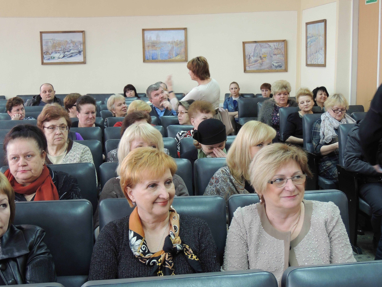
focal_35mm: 50
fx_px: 552
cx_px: 191
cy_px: 144
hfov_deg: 38.2
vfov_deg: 29.1
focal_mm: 8.9
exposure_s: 1/25
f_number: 3.6
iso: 400
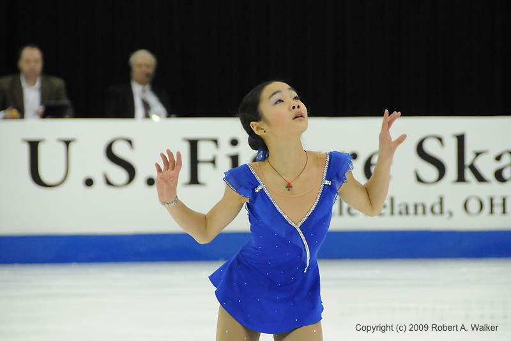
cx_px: 256
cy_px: 170
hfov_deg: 8.1
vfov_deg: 5.4
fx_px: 3619
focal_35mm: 255
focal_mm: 170
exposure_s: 1/640
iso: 3200
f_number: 5.6
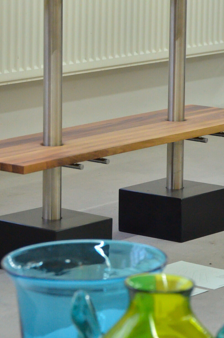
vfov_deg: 12.6
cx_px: 137
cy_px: 55
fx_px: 1527
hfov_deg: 8.4
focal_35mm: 163
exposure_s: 1/60
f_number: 5.6
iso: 2000
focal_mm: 52
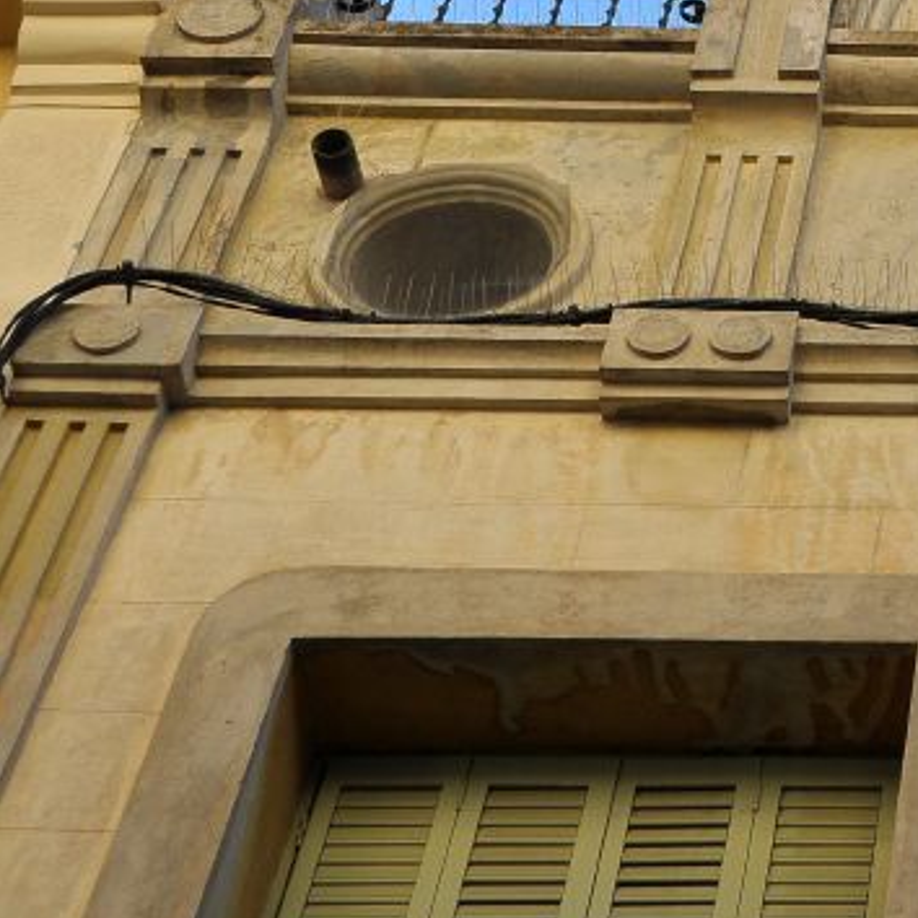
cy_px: 169
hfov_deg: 14.4
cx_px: 1325
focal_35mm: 114
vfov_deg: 15.2
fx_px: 3427
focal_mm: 31
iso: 250
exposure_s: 1/500
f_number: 7.1
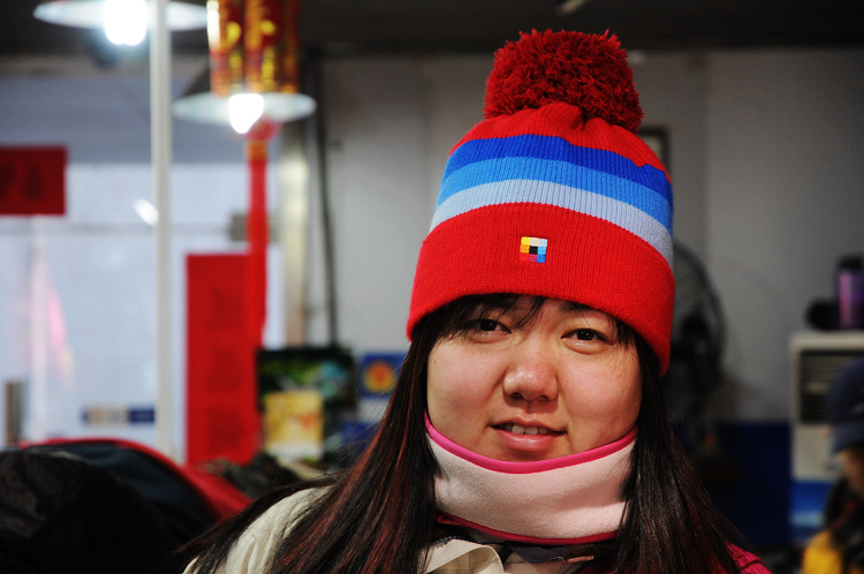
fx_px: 2876
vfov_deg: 11.4
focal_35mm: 120
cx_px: 432
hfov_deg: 17.1
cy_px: 287
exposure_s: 1/6
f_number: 5.6
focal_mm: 80
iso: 200
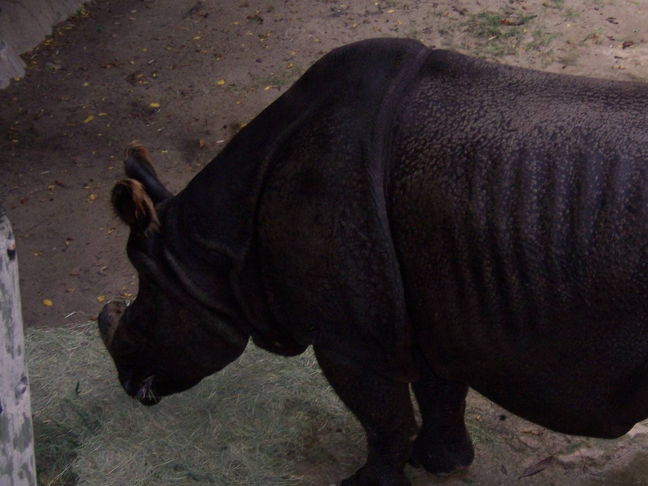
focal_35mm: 86
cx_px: 355
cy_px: 266
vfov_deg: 17.2
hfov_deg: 22.7
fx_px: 1610
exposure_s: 1/90
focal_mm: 12.1
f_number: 4.3
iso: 140
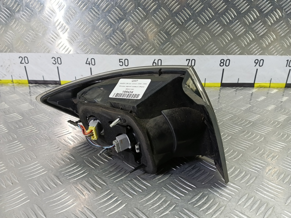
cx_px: 146
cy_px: 109
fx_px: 193
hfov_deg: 73.9
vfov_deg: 58.9
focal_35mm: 23
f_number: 1.6
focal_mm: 4.11
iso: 185
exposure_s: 1/50
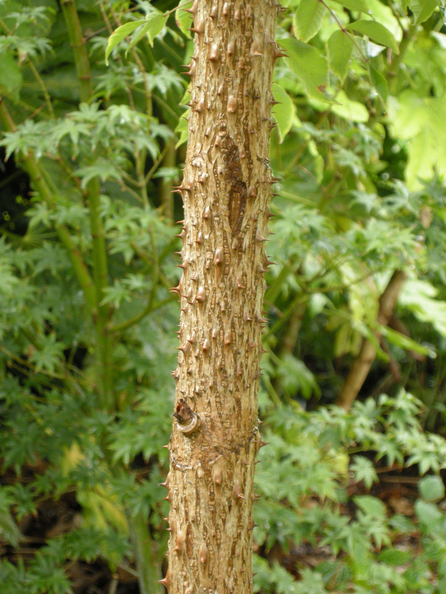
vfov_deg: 16.0
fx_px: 2113
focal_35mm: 123
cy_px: 297
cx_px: 223
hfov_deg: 12.0
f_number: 5.3
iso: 221
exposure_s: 1/60
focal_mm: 26.3
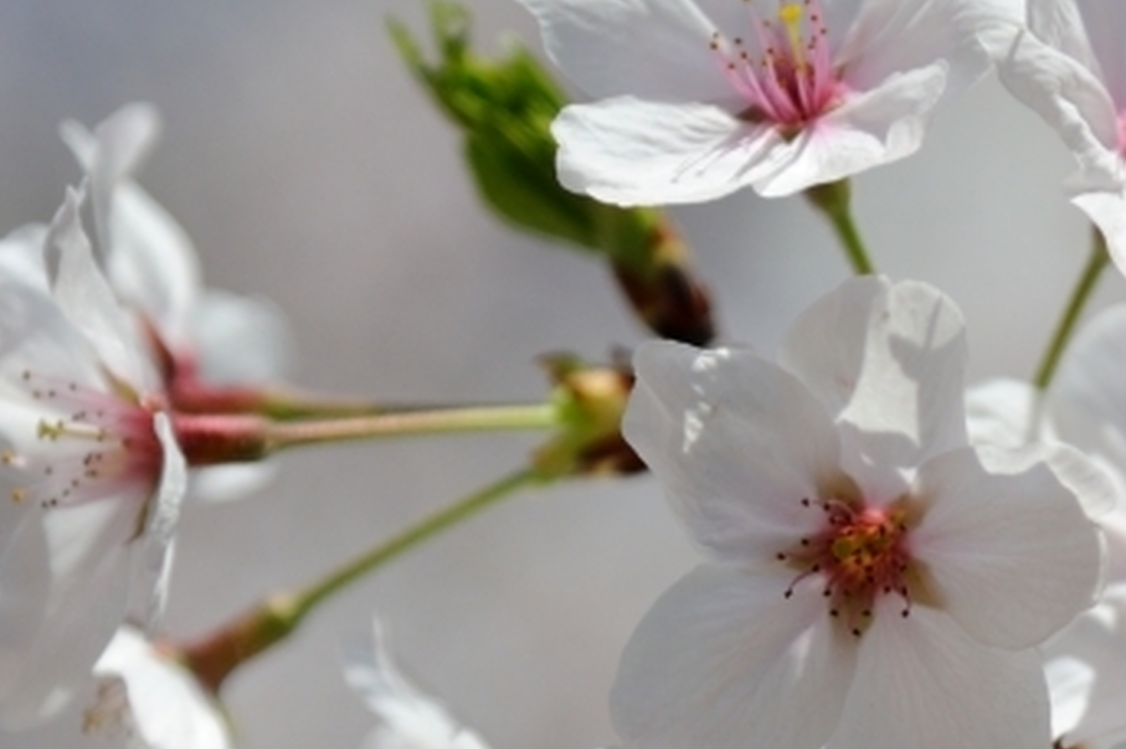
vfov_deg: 3.8
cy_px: 872
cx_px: 1224
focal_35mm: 357
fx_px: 11160
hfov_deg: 5.8
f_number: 4
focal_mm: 120
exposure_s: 1/1250
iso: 400
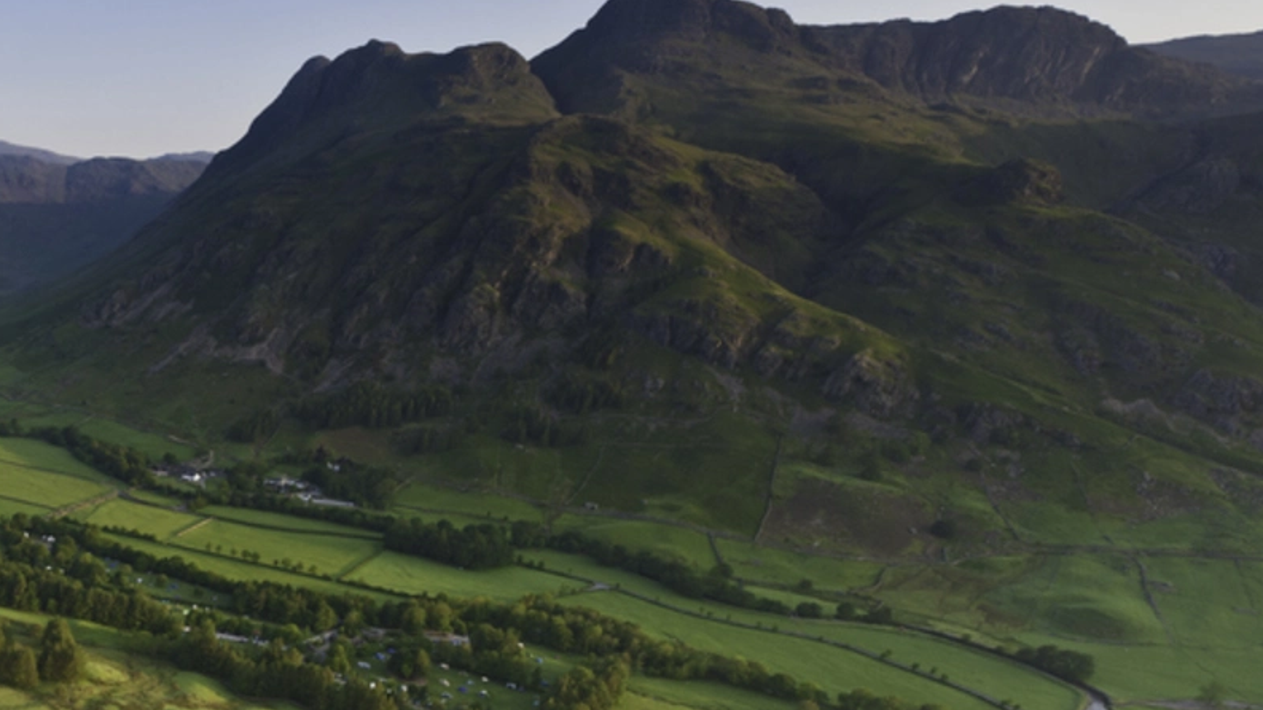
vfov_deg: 37.9
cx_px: 22
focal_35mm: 30
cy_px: 538
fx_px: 1005
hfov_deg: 52.2
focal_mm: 14
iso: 200
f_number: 8
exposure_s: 1/80
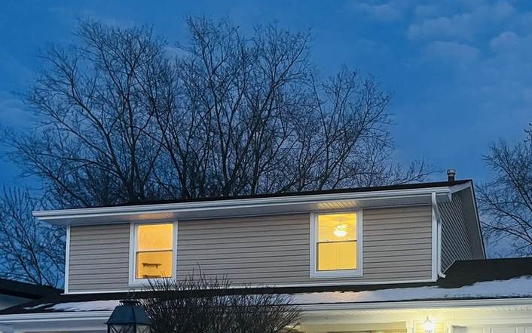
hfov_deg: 39.3
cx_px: 397
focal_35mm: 50
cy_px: 342
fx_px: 725
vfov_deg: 24.5
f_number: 1.6
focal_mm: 4.2
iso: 640
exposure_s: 1/30
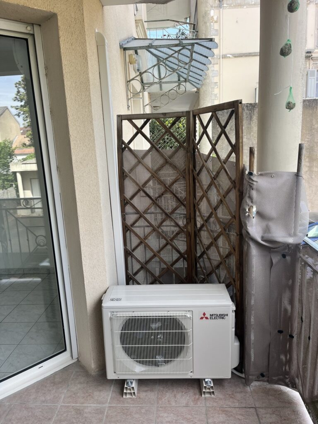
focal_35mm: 26
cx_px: 159
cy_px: 212
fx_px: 318
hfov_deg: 53.1
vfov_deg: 67.3
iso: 50
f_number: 1.6
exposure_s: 1/443
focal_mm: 5.1
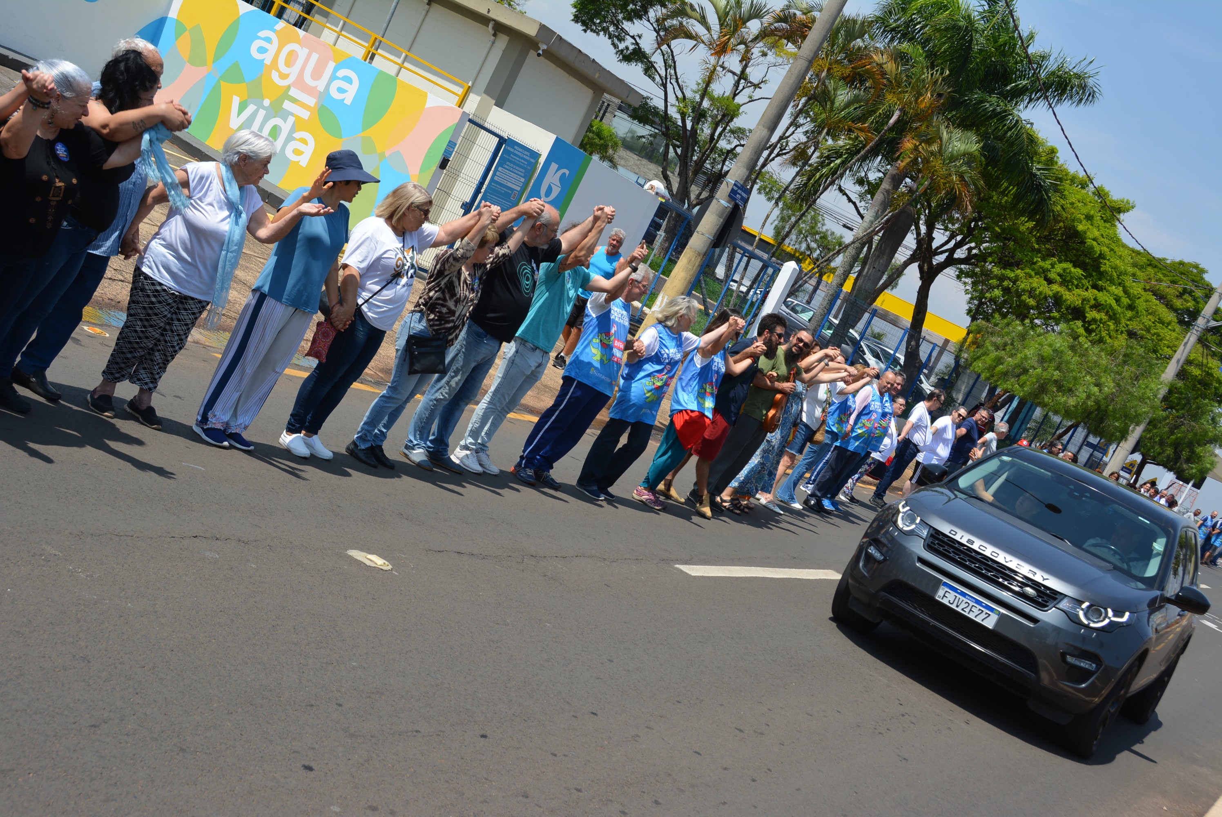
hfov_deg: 42.3
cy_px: 408
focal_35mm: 46
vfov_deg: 29.0
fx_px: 1580
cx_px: 611
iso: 100
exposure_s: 1/250
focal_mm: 31
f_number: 8
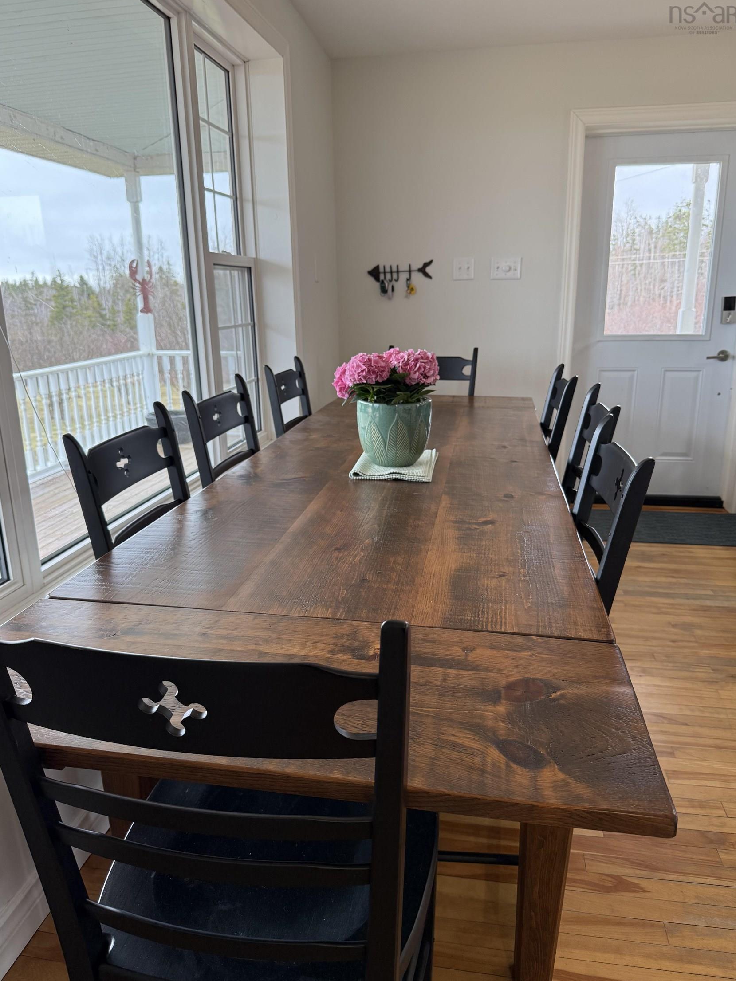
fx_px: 709
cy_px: 502
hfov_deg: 54.9
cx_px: 362
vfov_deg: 69.4
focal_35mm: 25
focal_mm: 6.76
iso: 125
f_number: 1.78
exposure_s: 1/123
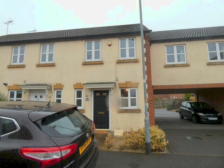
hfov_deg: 81.7
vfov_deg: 66.0
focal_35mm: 20
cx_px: 112
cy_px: 84
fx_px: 129
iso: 80
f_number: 2.8
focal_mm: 3.6
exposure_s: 1/160
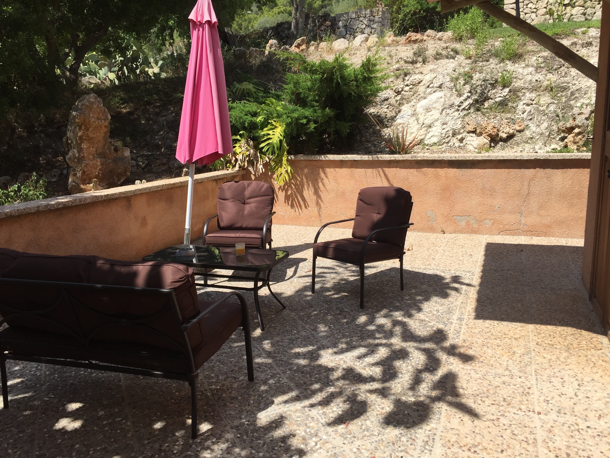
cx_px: 305
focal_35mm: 29
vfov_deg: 48.2
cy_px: 229
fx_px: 511
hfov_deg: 61.7
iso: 32
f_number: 2.2
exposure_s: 1/1980
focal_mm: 4.15
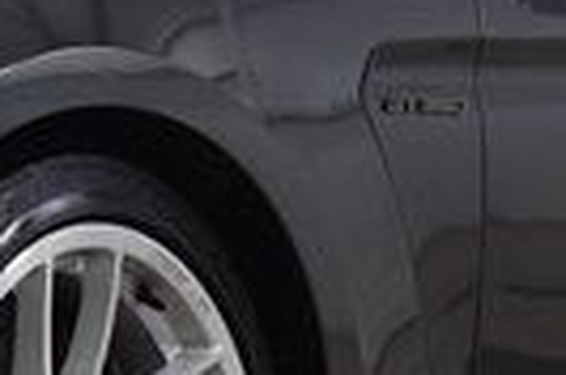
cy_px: 202
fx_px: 6901
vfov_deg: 3.1
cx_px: -81
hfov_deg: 4.7
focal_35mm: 440
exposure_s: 1/15
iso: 400
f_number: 6.3
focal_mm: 38
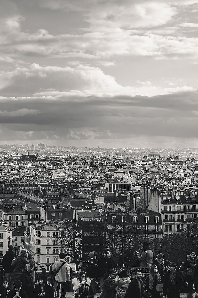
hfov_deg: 18.4
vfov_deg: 27.7
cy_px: 156
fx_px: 602
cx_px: 19
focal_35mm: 73
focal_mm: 35
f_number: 8
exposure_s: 1/100
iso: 200
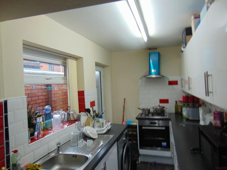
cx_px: 114
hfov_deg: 69.4
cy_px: 85
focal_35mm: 25
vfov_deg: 54.9
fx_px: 164
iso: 250
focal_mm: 4.5
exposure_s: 1/30
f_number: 3
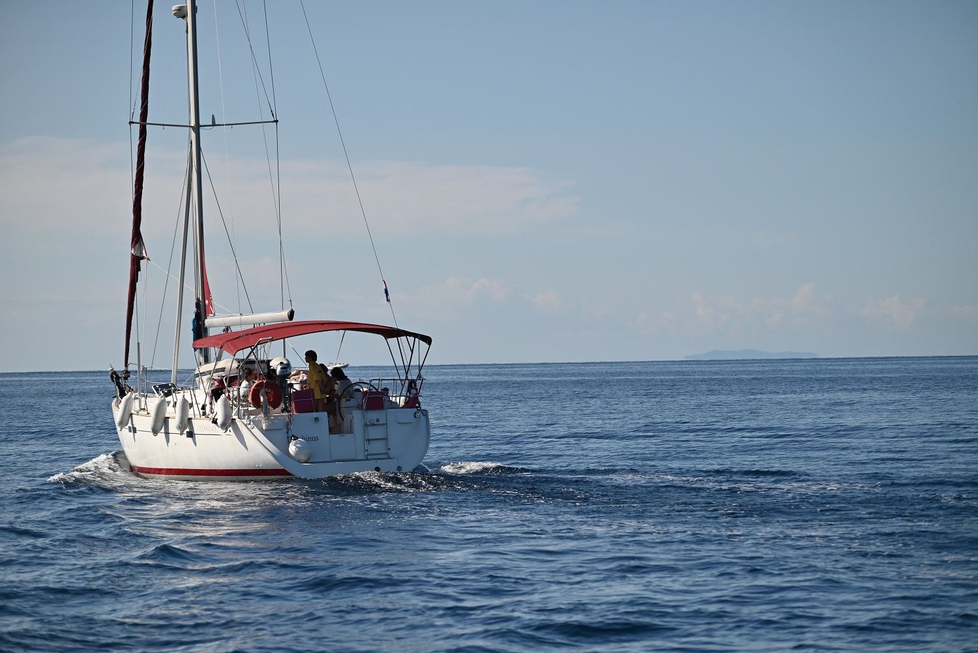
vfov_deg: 11.8
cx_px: 489
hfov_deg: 17.6
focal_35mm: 116
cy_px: 326
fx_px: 3152
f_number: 4.8
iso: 250
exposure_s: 1/5000
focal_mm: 116
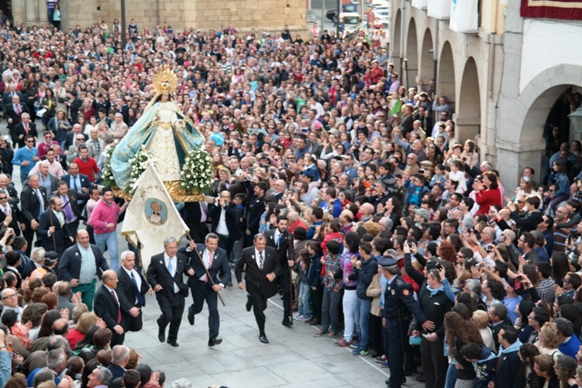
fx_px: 1358
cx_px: 291
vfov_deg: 16.3
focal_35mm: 84
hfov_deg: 24.2
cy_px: 194
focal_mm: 55
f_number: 5.6
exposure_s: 1/125
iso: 200
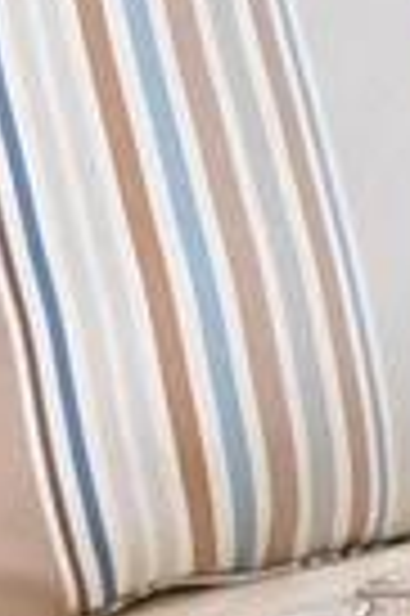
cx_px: 2496
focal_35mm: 190
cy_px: -818
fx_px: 3254
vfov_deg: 9.7
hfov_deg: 4.8
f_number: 13
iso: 800
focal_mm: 12
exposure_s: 1/200
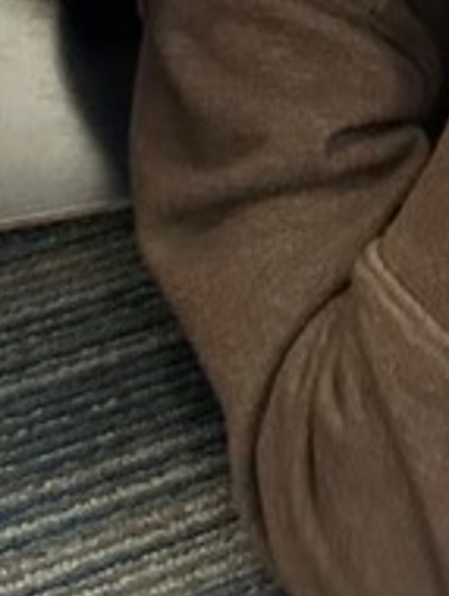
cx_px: 330
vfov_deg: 12.1
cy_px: -700
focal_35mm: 140
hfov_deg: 10.6
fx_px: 2416
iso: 500
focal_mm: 5.7
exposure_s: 1/50
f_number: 1.5
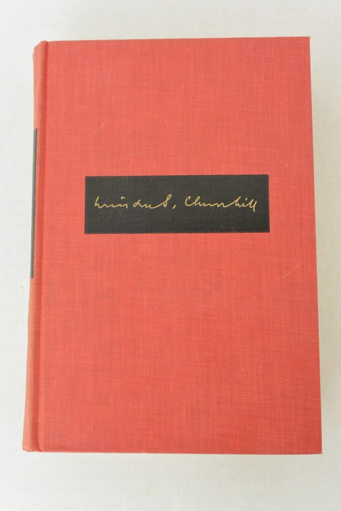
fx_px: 639
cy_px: 256
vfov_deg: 43.6
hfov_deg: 29.9
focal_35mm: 45
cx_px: 170
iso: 800
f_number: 4.5
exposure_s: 1/50
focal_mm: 16.9
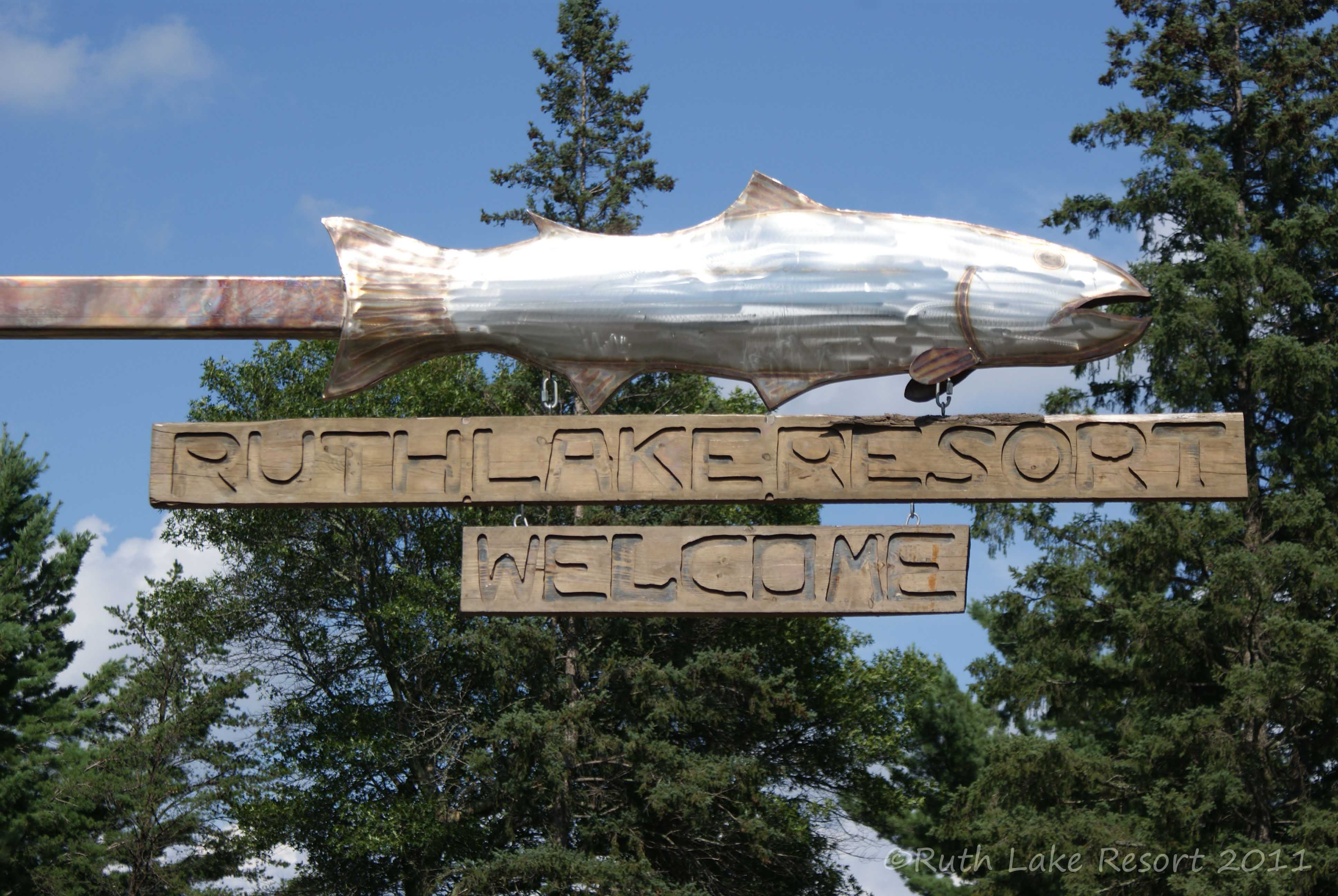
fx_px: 3907
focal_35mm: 105
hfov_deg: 19.4
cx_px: 669
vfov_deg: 13.1
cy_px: 448
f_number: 8
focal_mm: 70
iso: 100
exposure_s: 1/400
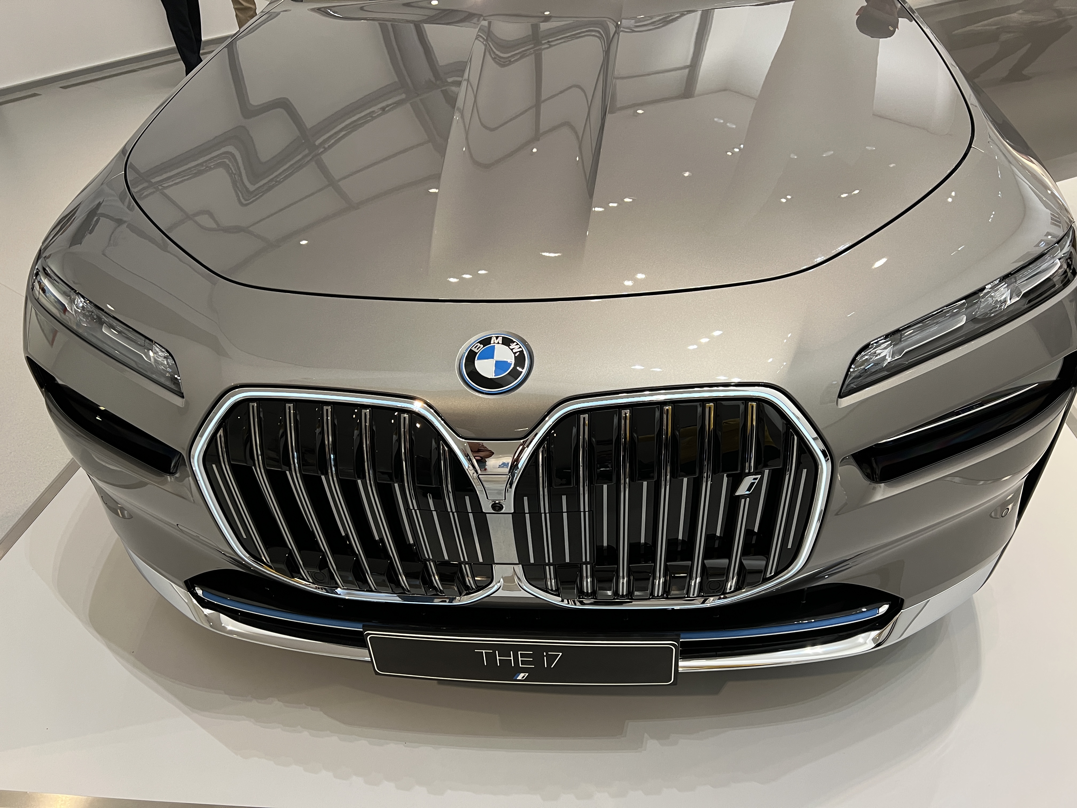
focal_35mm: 26
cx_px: 538
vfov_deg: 53.1
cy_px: 404
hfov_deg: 67.3
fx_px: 809
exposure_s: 1/52
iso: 100
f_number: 1.5
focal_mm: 5.7
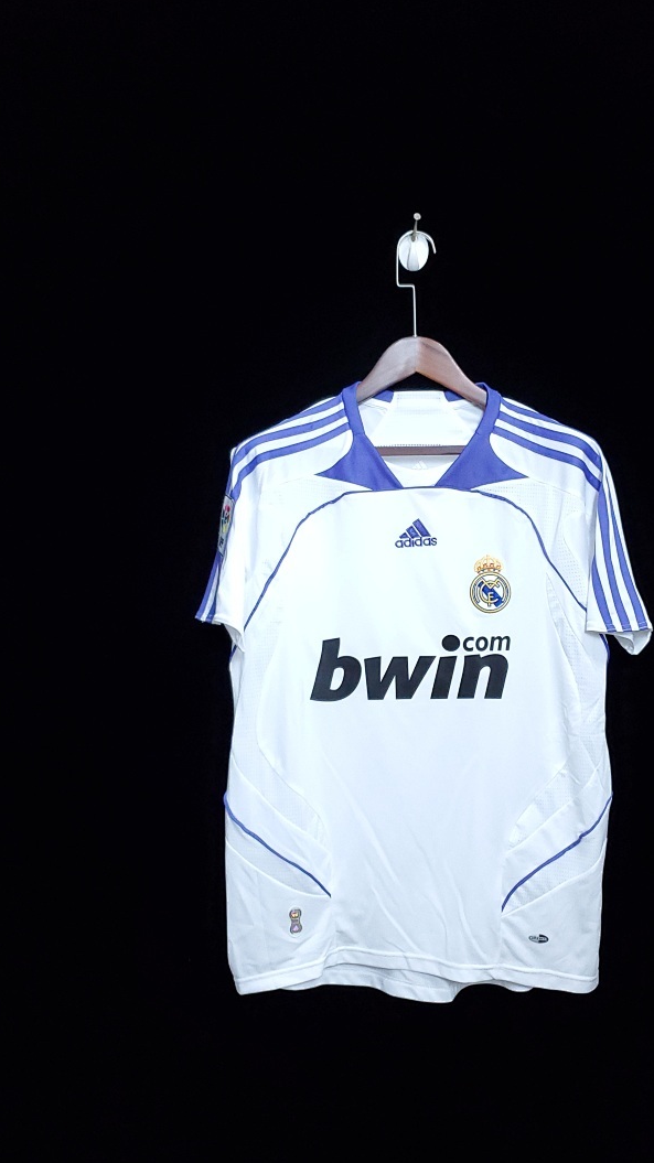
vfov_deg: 66.1
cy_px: 589
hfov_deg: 39.9
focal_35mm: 29
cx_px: 408
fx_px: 895
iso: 500
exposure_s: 1/60
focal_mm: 4.3
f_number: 1.5
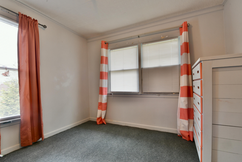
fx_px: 108
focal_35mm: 16
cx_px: 118
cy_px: 87
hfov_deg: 96.7
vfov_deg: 73.7
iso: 800
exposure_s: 1/10
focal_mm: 14
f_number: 11
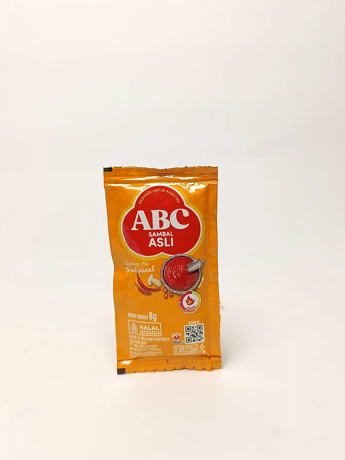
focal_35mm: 37
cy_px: 230
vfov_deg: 50.1
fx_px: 492
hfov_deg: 38.7
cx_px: 172
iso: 141
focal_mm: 5.24
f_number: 1.7
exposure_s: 1/100
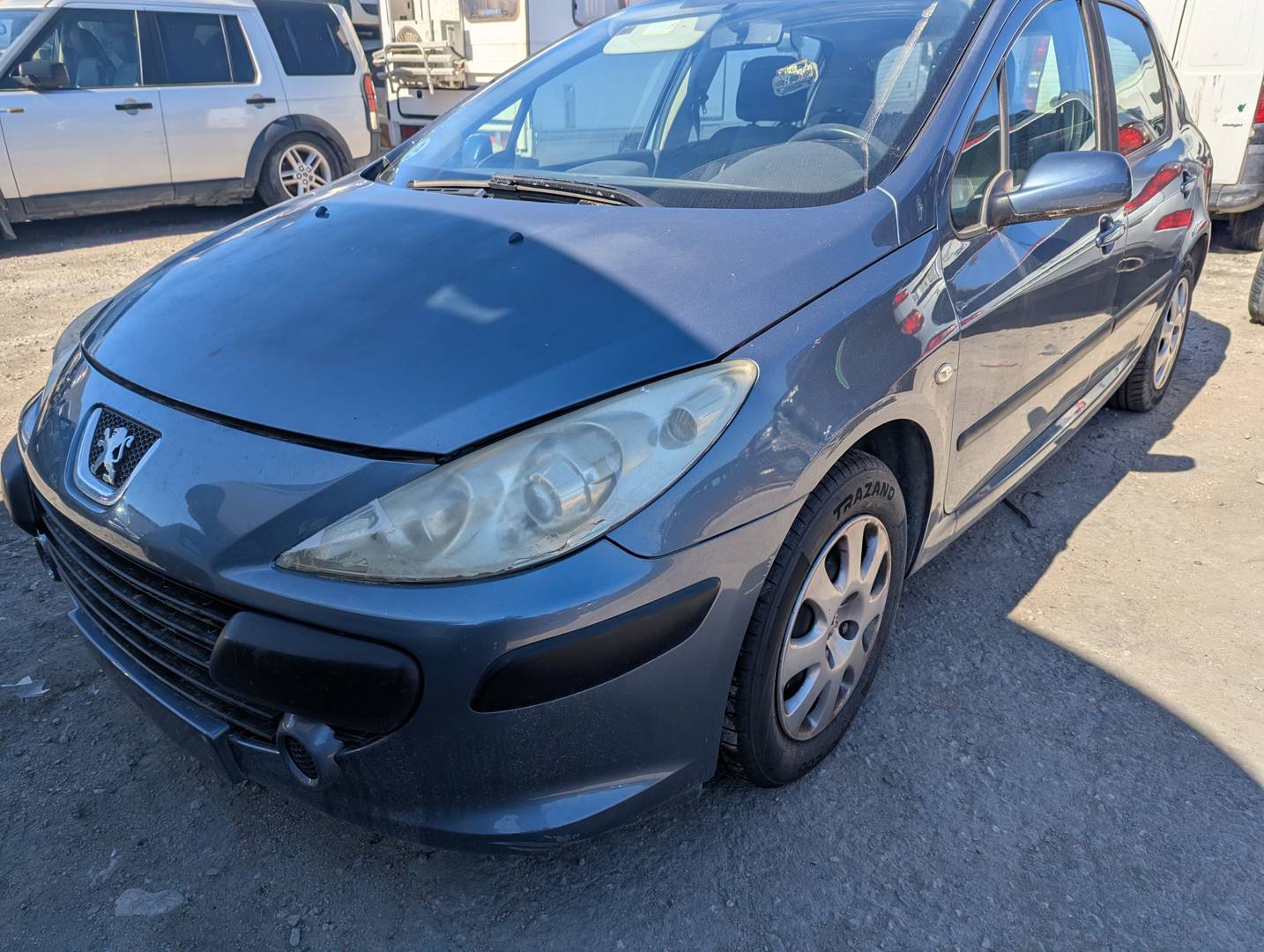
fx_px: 878
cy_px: 476
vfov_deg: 56.9
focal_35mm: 24
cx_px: 632
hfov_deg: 71.5
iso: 42
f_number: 1.85
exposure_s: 1/1919
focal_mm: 6.81
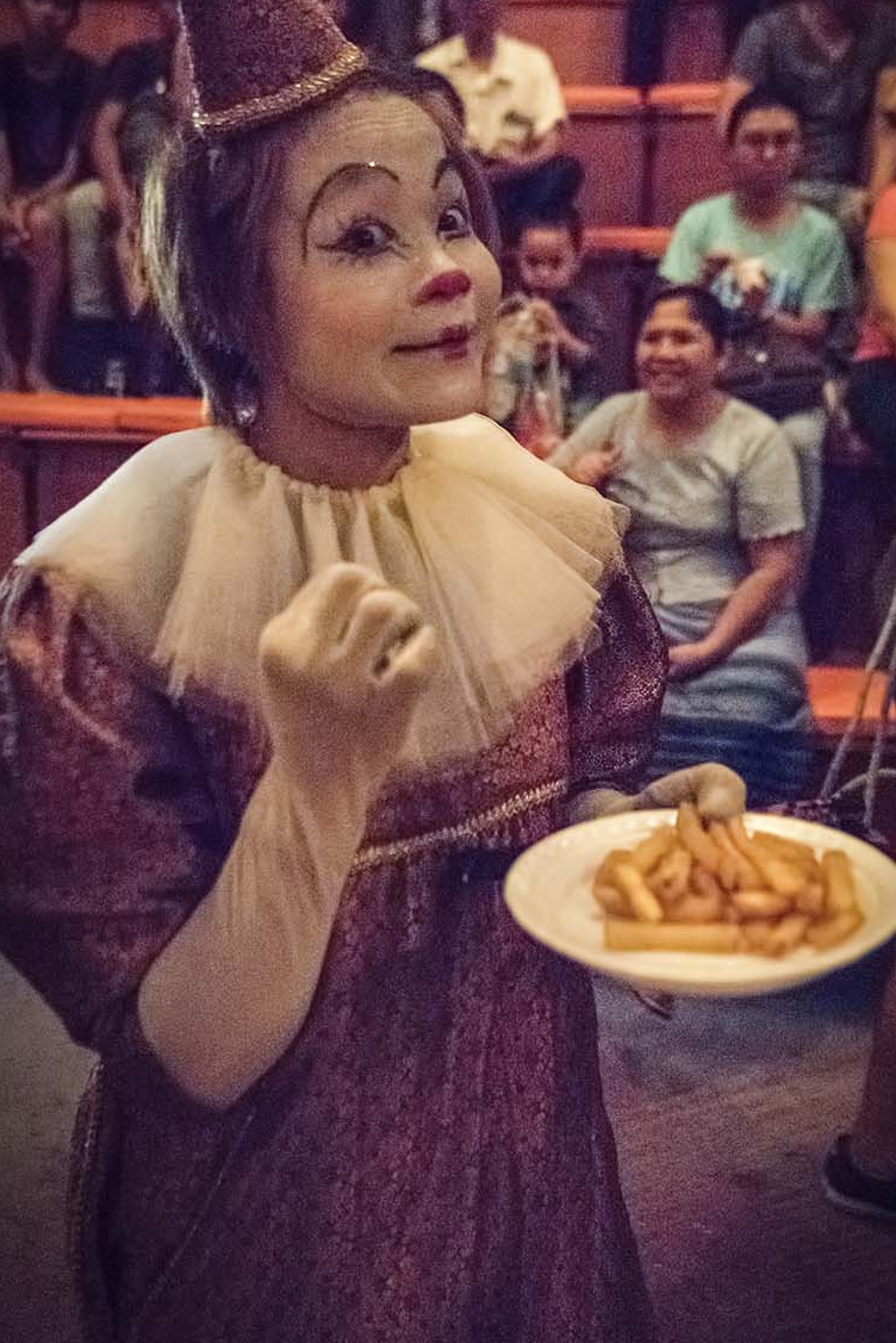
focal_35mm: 37
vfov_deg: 51.6
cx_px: 471
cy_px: 560
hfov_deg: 36.0
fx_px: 1380
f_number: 2.8
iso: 45614
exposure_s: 1/160
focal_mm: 29
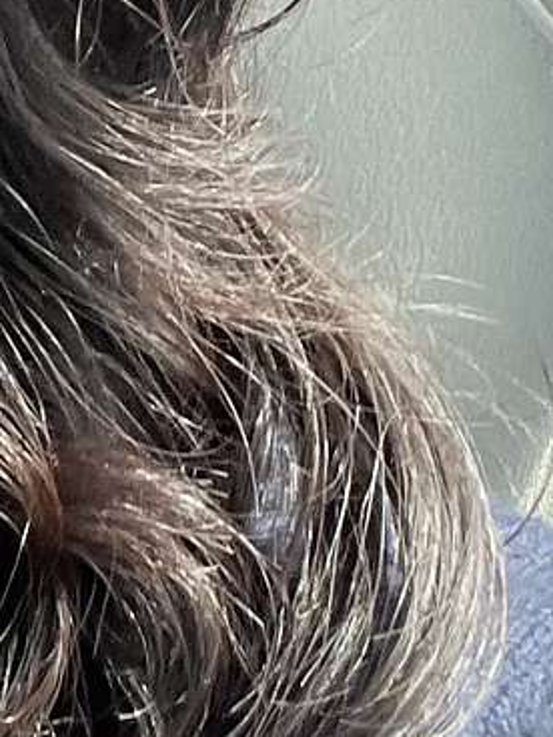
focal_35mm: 90
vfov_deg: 20.4
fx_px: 1917
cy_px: -142
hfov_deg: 14.2
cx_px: -493
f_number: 2.2
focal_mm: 2.71
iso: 64
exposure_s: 1/121
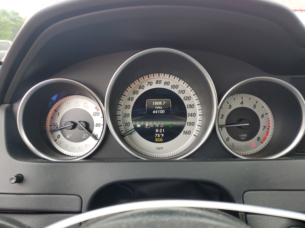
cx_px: 152
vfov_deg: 53.1
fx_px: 229
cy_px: 114
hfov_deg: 67.3
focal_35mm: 26
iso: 50
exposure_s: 1/125
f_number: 1.5
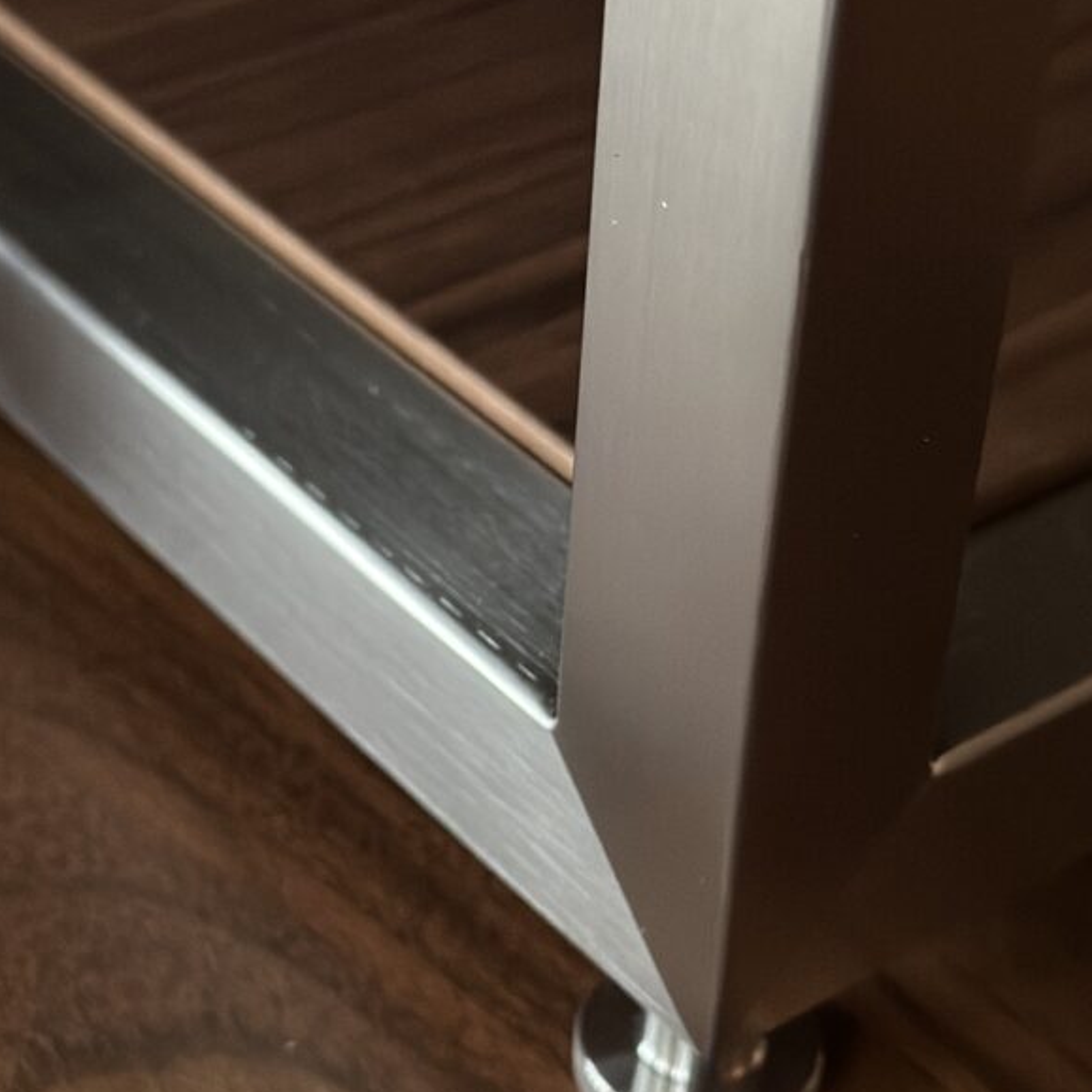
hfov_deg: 23.1
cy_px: 500
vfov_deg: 23.1
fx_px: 2677
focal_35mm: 75
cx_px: 594
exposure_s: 1/33
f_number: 1.78
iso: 800
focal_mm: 6.86
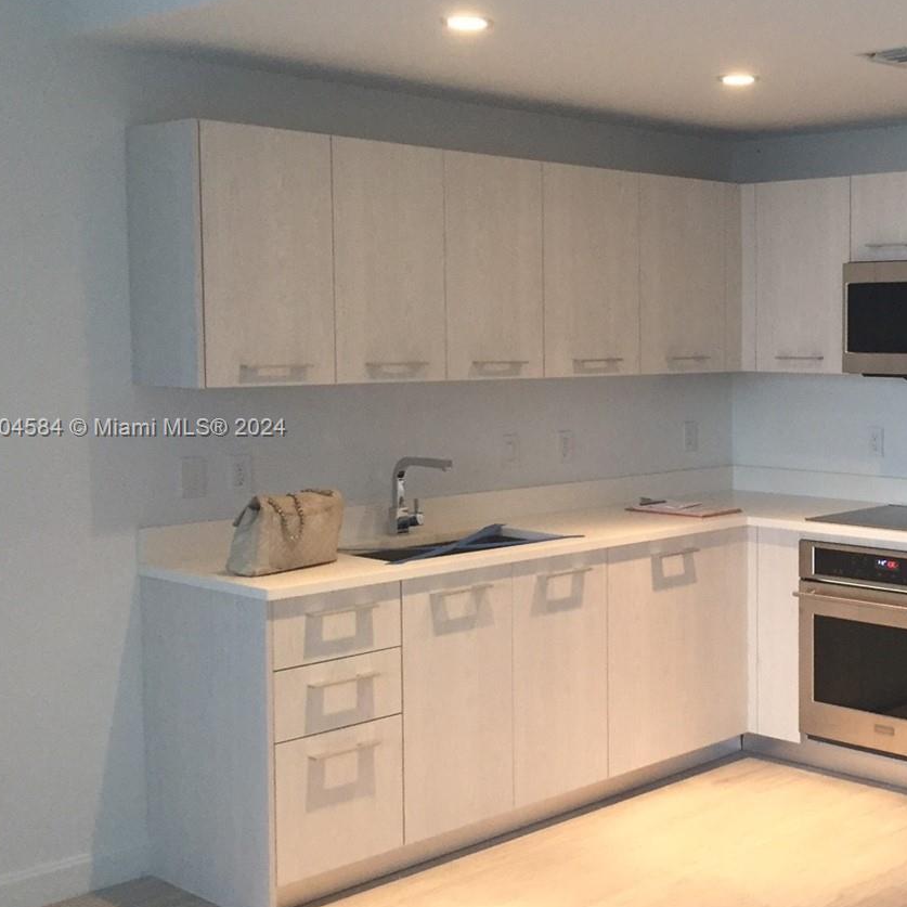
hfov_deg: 33.0
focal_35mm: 49
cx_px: 806
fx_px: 1453
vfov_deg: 34.7
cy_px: 429
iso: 125
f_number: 2.2
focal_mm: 4.15
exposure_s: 1/30
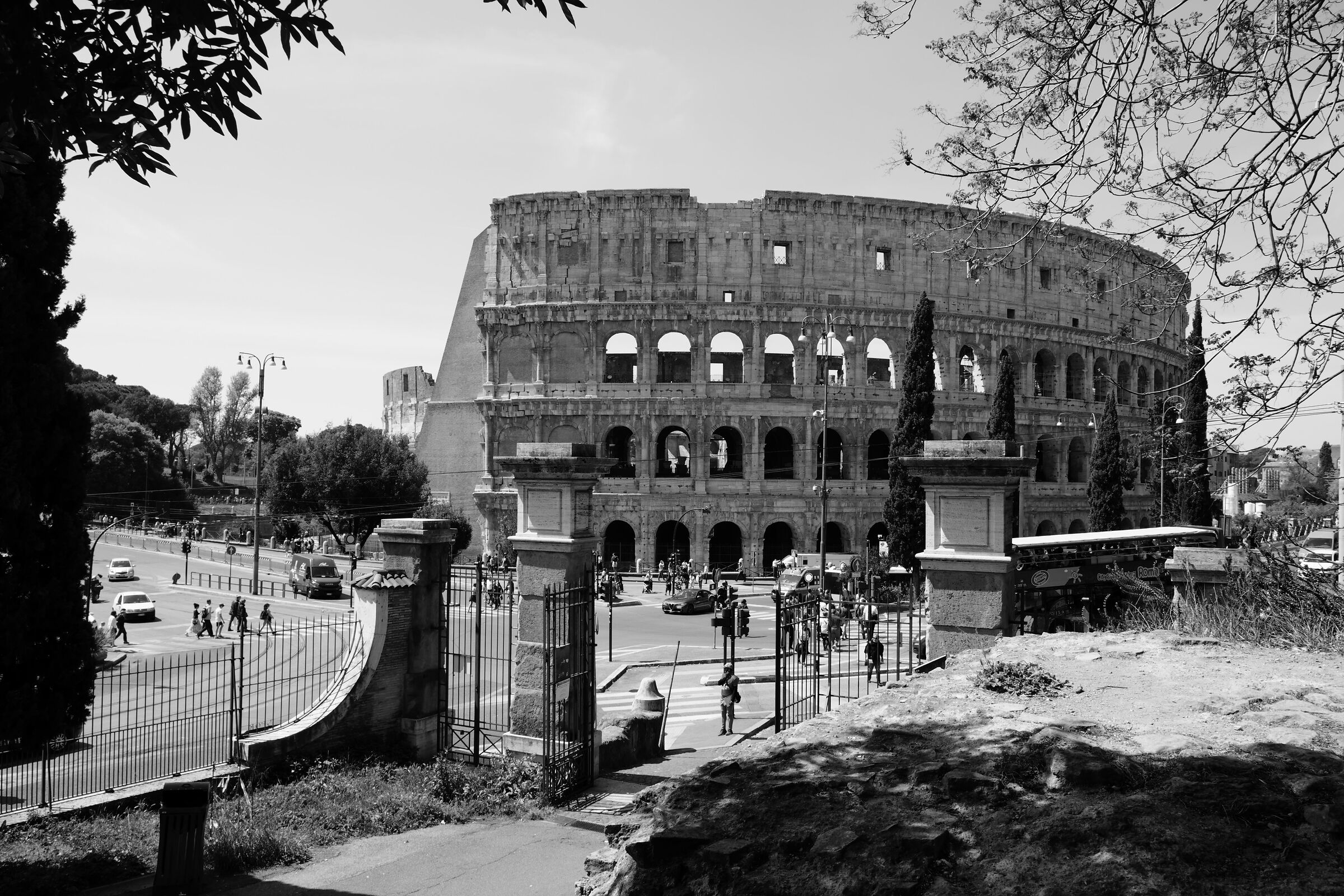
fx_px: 1008
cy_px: 448
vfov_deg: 47.9
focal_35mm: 27
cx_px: 672
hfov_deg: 67.4
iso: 400
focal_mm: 18
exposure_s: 1/1000
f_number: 5.6
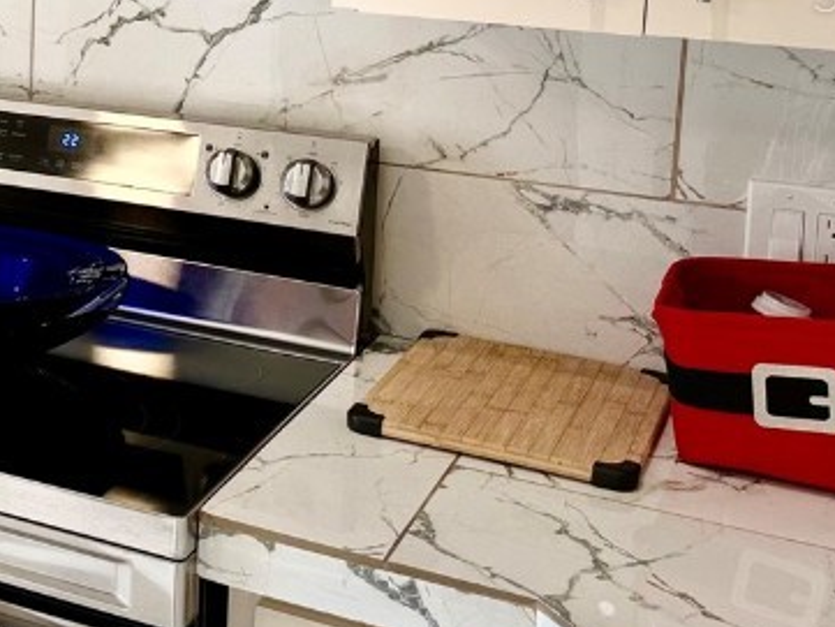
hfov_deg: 25.7
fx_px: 1641
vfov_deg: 20.9
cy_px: -7
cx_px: -153
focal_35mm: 68
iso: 50
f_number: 1.78
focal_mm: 6.76
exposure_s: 1/144
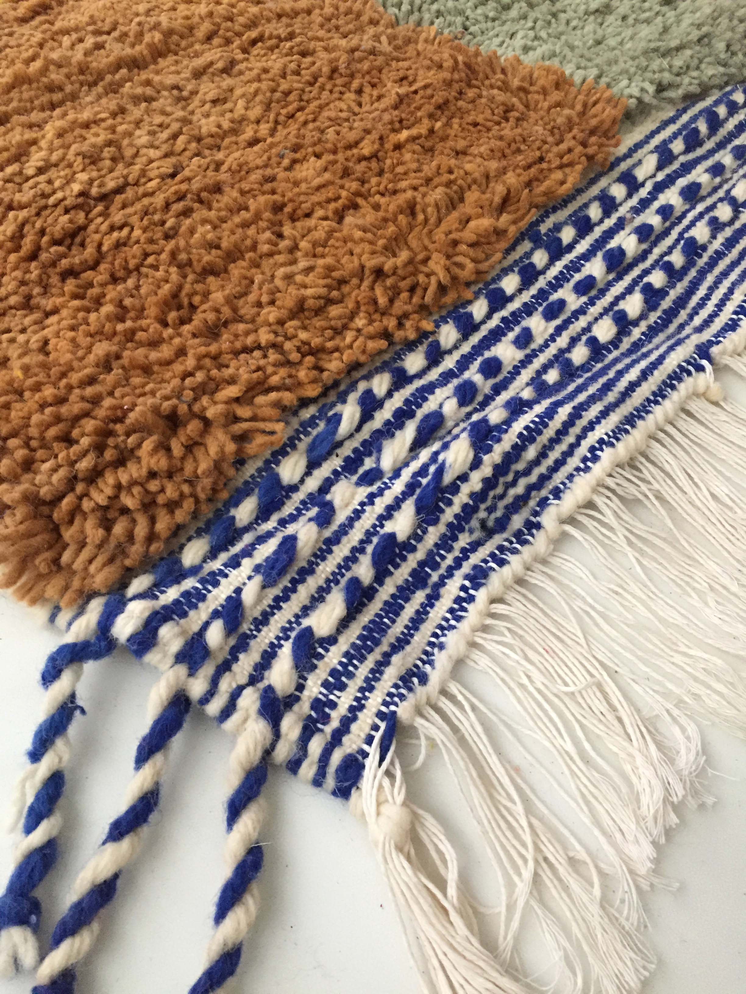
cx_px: 373
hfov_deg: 48.2
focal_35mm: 29
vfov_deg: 61.7
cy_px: 497
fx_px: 833
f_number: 2.2
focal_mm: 4.15
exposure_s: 1/17
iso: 320
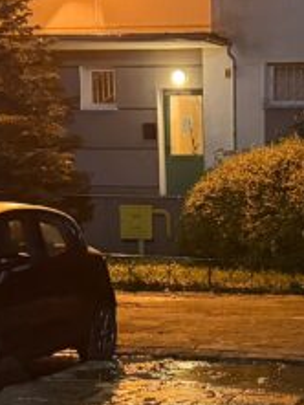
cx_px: 282
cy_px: 476
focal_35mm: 111
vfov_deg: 17.0
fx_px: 1298
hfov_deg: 13.2
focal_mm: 6.76
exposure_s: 1/25
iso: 1250
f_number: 1.78
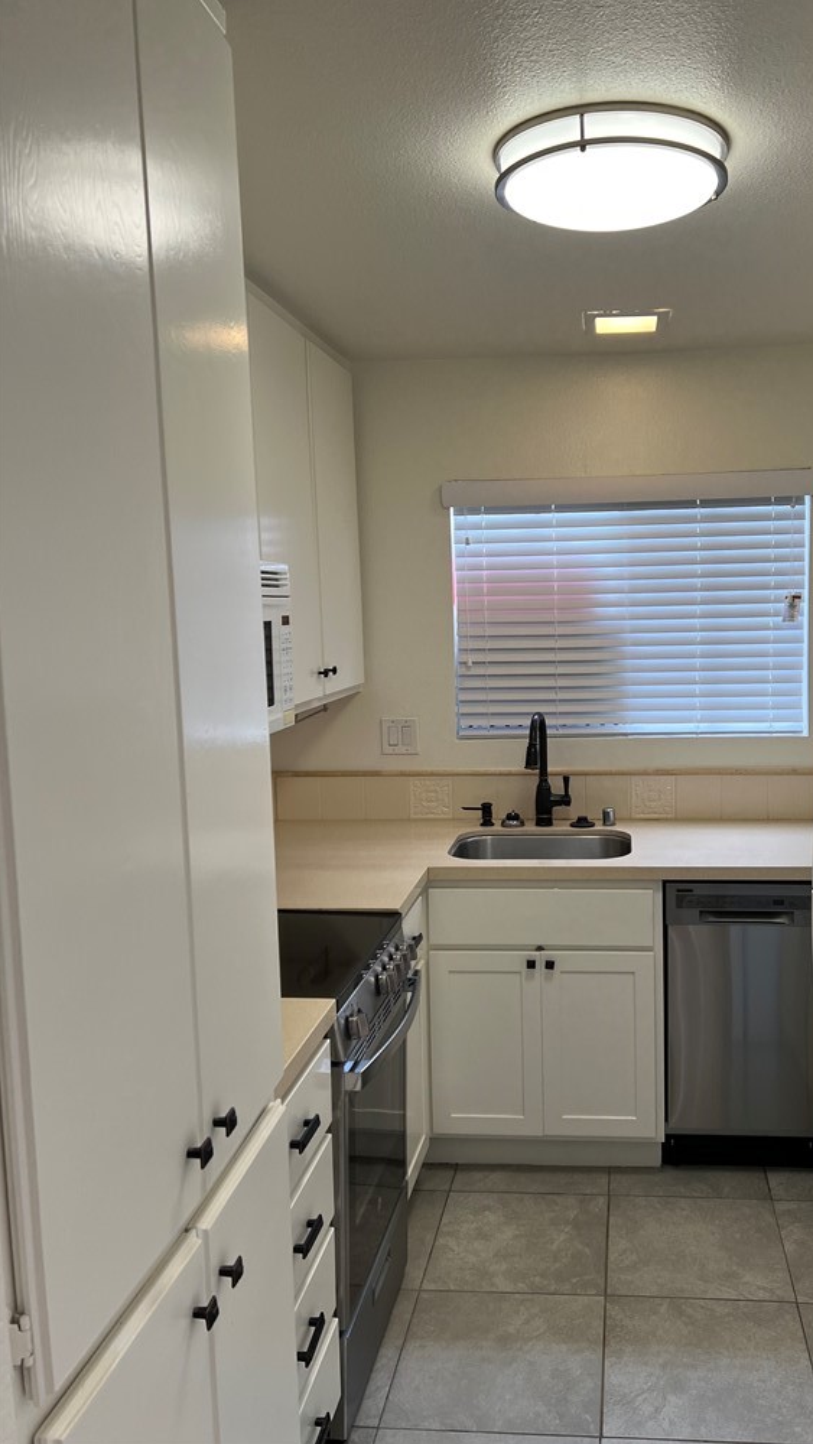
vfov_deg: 66.1
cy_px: 712
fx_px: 1111
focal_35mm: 29
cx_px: 549
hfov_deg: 39.7
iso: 50
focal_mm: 5.7
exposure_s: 1/149
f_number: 1.5
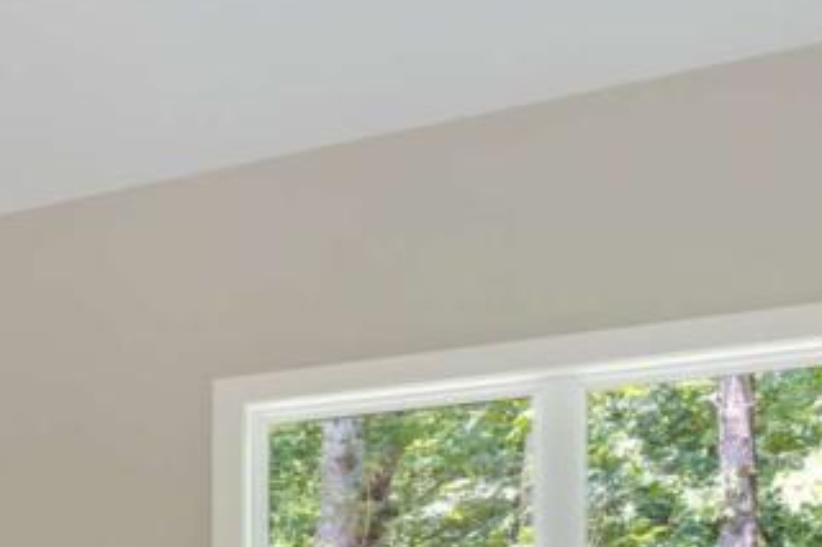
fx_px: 1412
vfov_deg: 20.0
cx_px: -521
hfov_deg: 23.3
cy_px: 722
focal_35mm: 62
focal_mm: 11
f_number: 9
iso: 200
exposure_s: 1/5
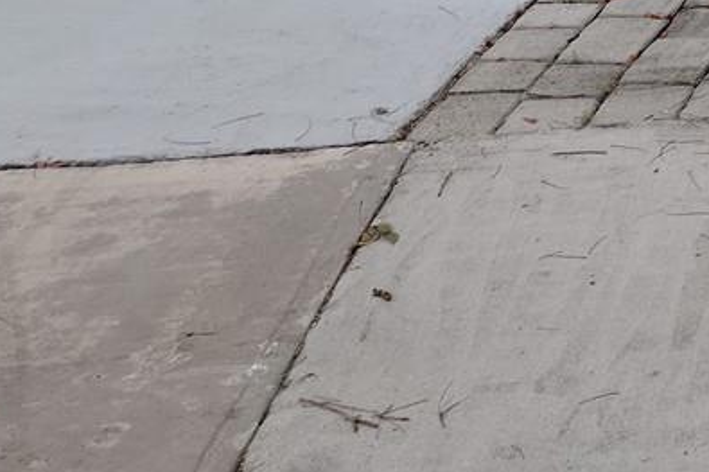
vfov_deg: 10.4
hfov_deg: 15.2
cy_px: -574
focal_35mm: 118
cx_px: 1242
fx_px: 2323
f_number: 2
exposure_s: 1/403
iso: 25
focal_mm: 5.9
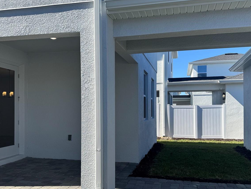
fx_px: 247
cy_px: 108
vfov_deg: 41.7
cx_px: 131
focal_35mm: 34
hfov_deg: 53.9
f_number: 1.78
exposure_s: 1/2710
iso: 80
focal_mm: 6.76
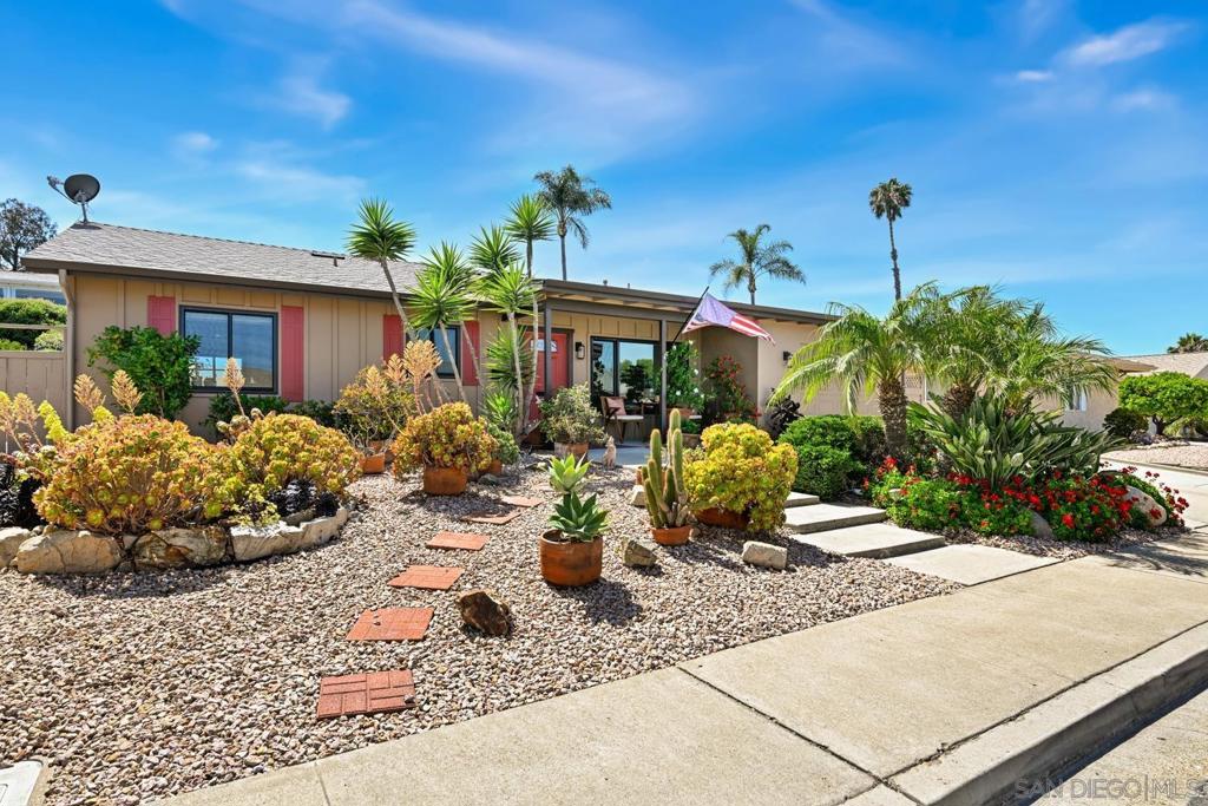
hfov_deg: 85.4
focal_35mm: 20
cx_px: 604
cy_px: 403
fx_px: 654
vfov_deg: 63.2
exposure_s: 1/500
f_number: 8
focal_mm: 19.5
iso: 320
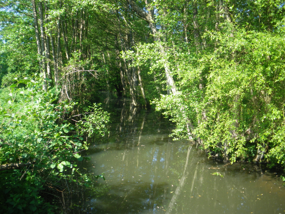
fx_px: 296
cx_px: 142
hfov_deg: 51.4
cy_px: 107
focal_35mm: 36
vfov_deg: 39.7
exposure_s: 1/100
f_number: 3.5
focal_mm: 6.3
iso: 64
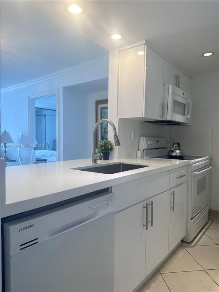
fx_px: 203
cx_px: 110
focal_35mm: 24
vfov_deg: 71.6
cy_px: 146
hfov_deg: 56.8
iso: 100
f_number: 1.78
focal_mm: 6.86
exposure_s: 1/120
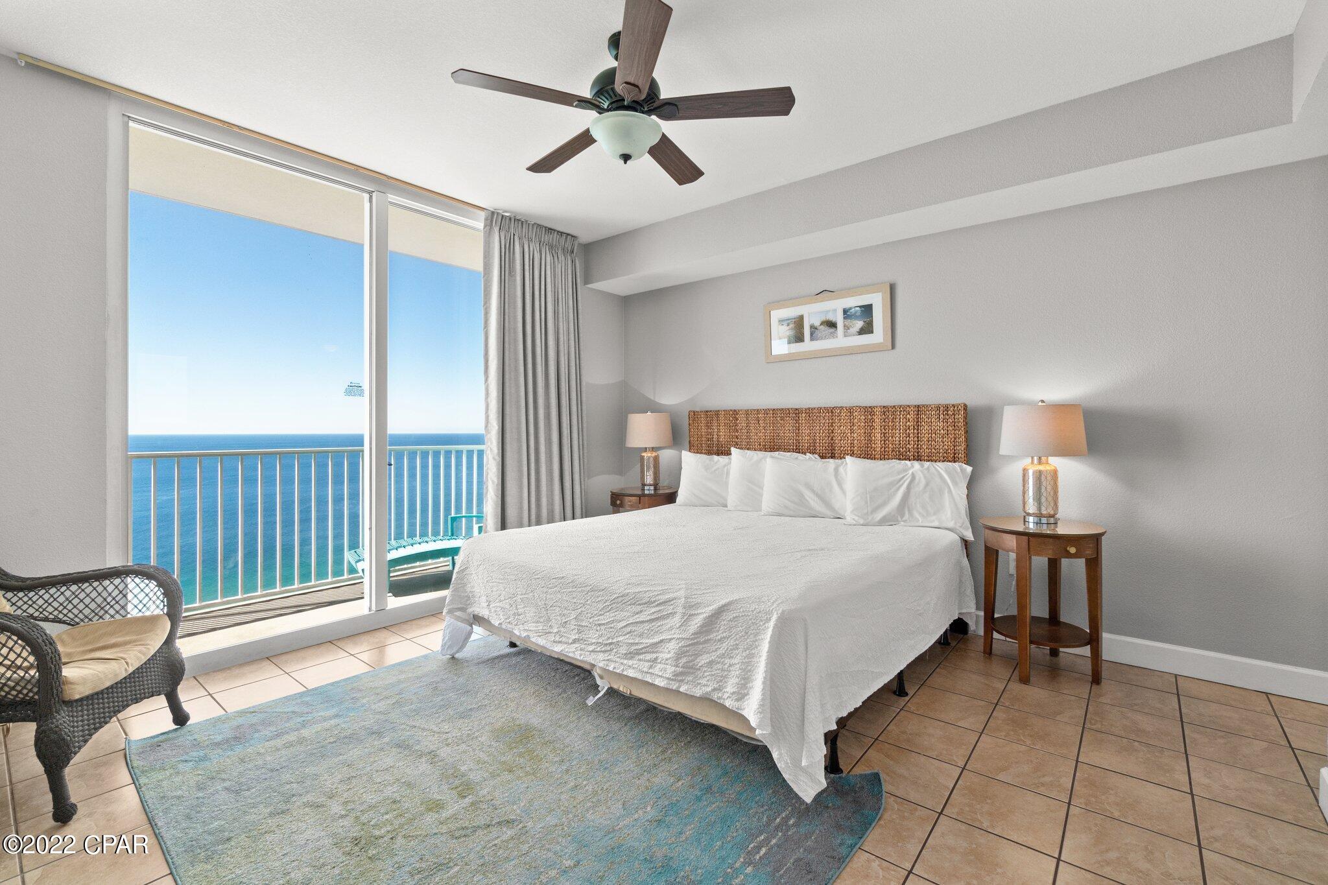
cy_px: 442
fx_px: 553
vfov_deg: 77.3
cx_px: 664
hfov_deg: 100.4
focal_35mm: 15
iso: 800
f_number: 8
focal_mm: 10
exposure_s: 1/20
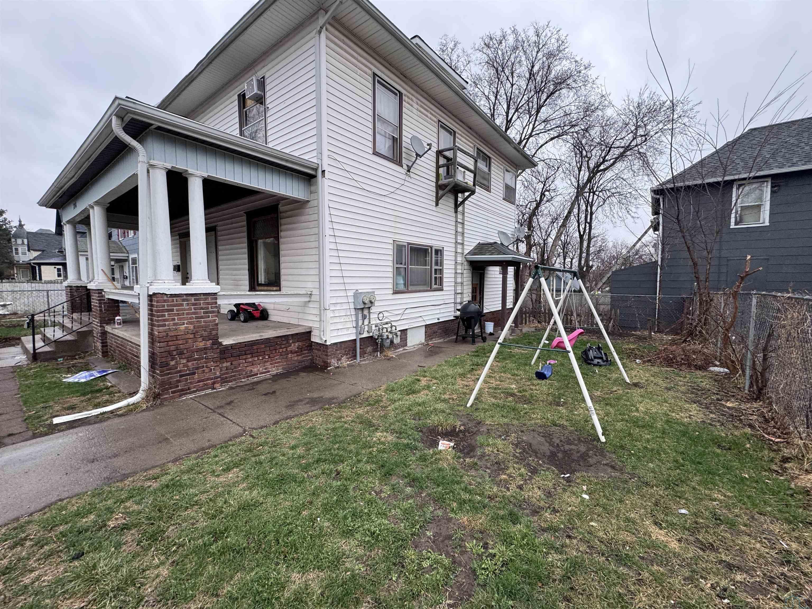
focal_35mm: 14
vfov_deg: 85.7
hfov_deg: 102.1
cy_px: 304
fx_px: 328
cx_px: 406
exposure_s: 1/99
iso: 100
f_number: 2.2
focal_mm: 2.22
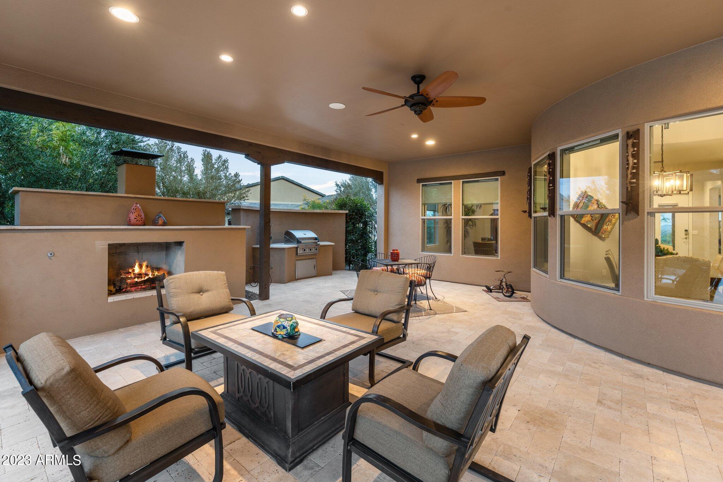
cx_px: 362
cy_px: 241
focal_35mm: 16
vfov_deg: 75.5
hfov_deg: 98.5
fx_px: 311
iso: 400
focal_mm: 15.5
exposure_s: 1/3
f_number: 8
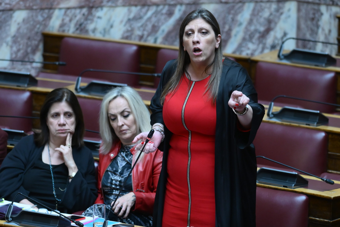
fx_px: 2833
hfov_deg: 6.9
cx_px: 170
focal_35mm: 300
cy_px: 114
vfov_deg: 4.6
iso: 3200
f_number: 2.8
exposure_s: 1/640
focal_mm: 300
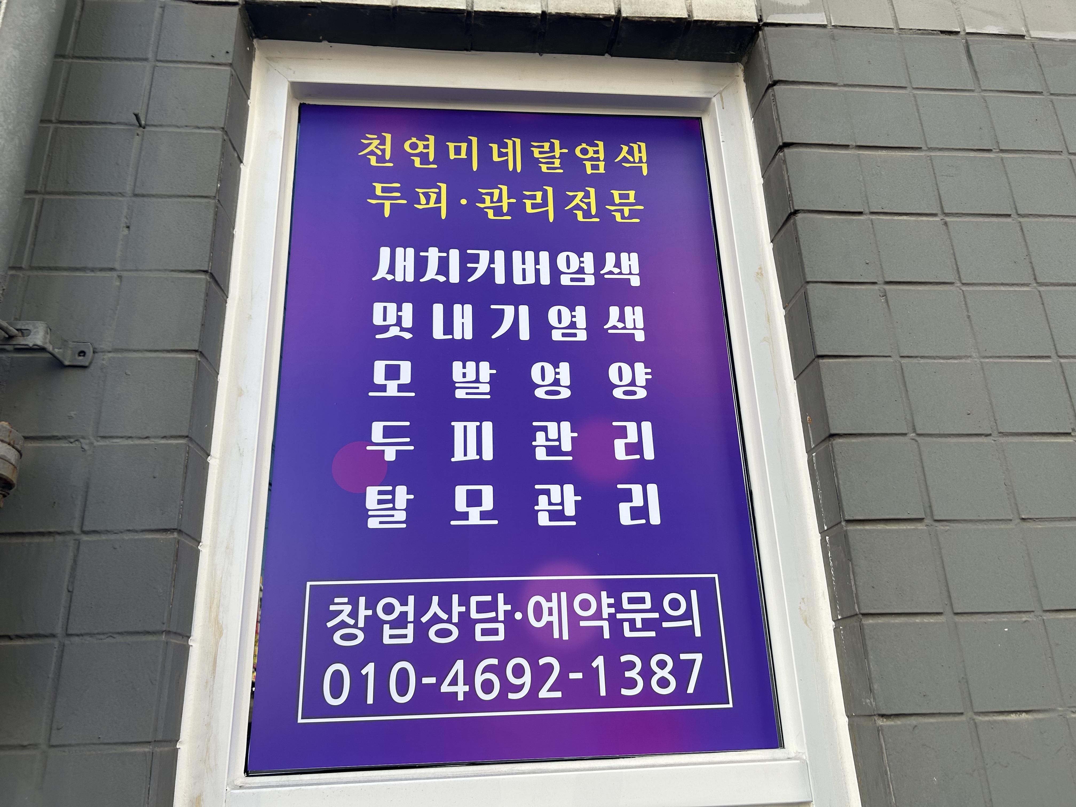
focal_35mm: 26
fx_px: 808
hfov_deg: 67.3
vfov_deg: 53.1
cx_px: 538
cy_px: 404
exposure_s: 1/549
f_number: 1.5
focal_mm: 5.7
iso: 50
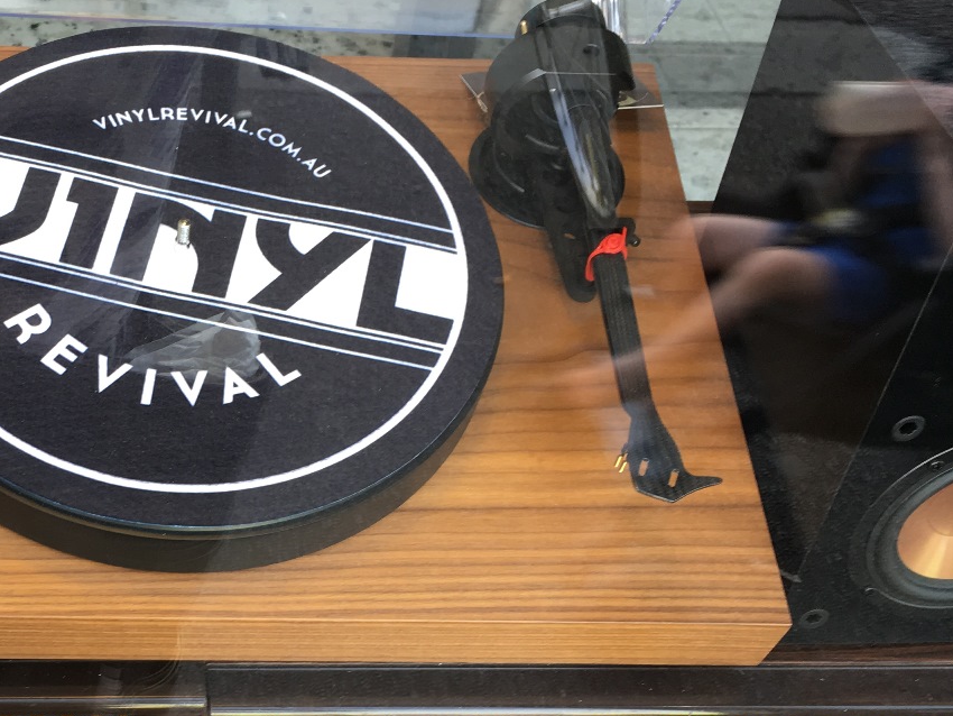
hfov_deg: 33.7
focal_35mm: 55
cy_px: 547
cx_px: 168
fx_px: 1515
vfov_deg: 26.2
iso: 32
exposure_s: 1/50
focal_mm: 4.15
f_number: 2.2
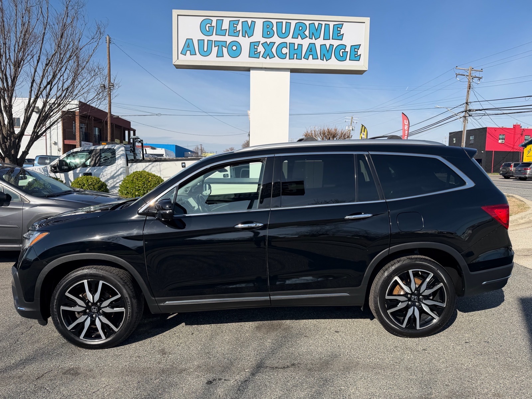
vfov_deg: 56.8
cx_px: 266
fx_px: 369
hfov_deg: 71.6
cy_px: 200
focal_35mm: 24
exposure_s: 1/5319
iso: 80
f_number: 1.78
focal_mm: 6.76
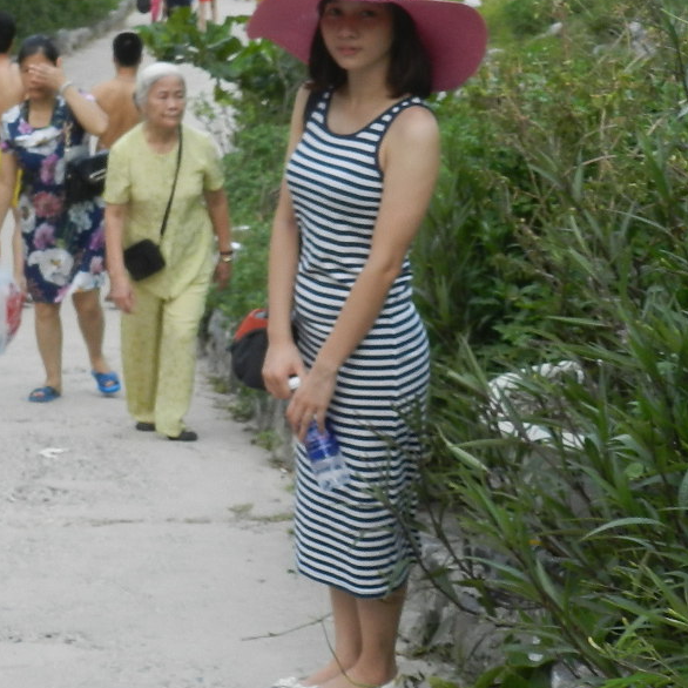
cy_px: 217
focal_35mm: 111
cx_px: 110
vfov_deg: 15.7
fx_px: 2496
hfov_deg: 15.6
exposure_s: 1/80
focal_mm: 8.1
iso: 160
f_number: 4.2
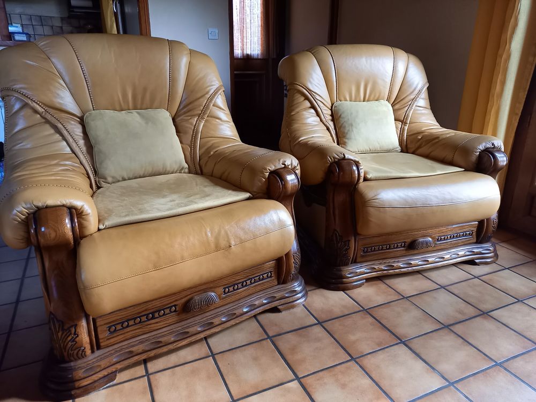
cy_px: 201
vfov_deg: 54.9
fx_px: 387
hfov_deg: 69.4
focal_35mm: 25
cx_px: 268
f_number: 1.8
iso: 400
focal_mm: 4.65
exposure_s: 1/50
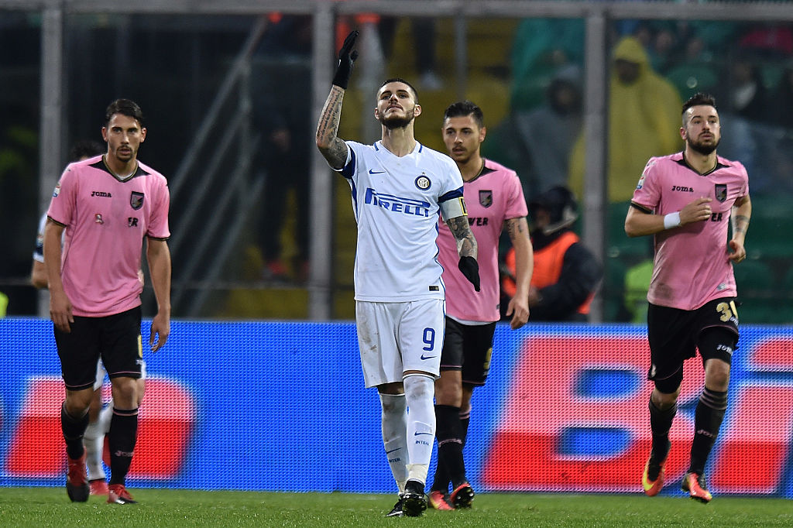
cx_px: 396
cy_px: 264
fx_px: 12111
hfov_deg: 3.8
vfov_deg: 2.5
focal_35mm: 550
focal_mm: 550
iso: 2000
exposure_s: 1/1000
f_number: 4
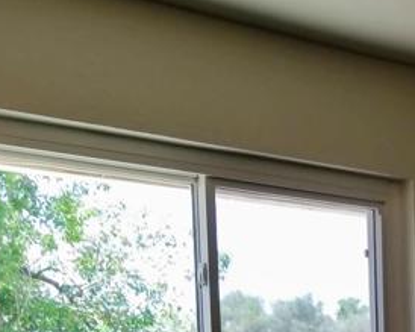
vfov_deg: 14.8
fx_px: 1166
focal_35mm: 95
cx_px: 563
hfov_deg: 18.5
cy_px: 526
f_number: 1.7
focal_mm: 4.25
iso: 50
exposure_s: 1/201
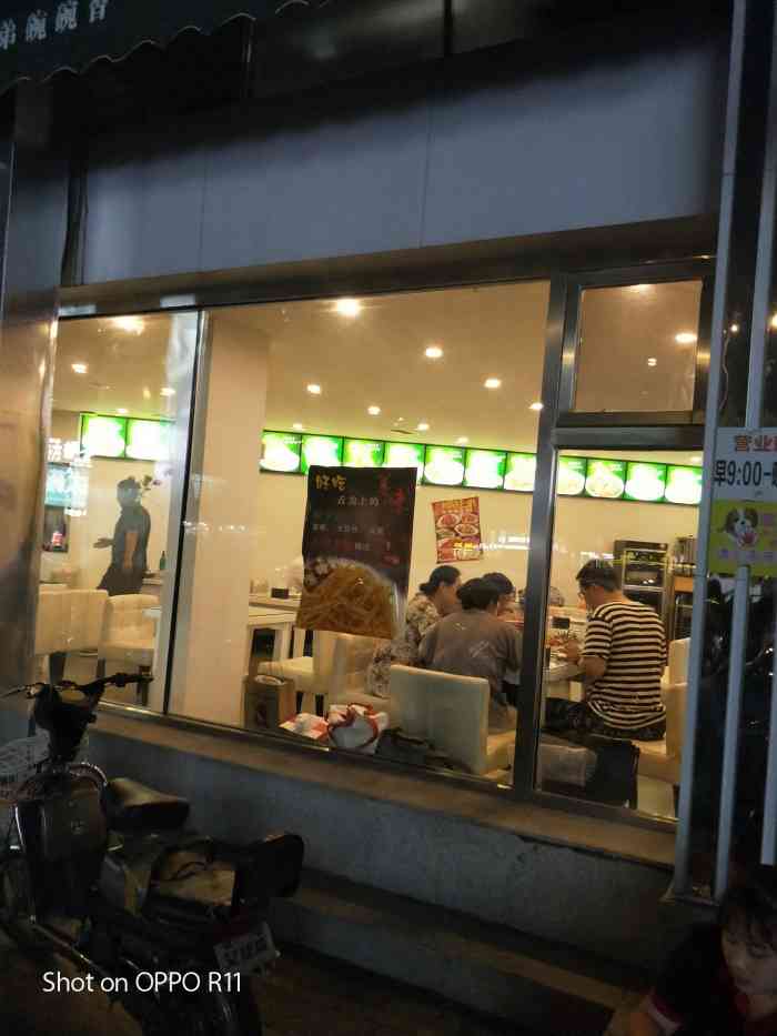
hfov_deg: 54.9
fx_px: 748
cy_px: 518
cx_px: 388
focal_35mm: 25
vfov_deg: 69.4
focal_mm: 4.27
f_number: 1.7
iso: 687
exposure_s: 1/50
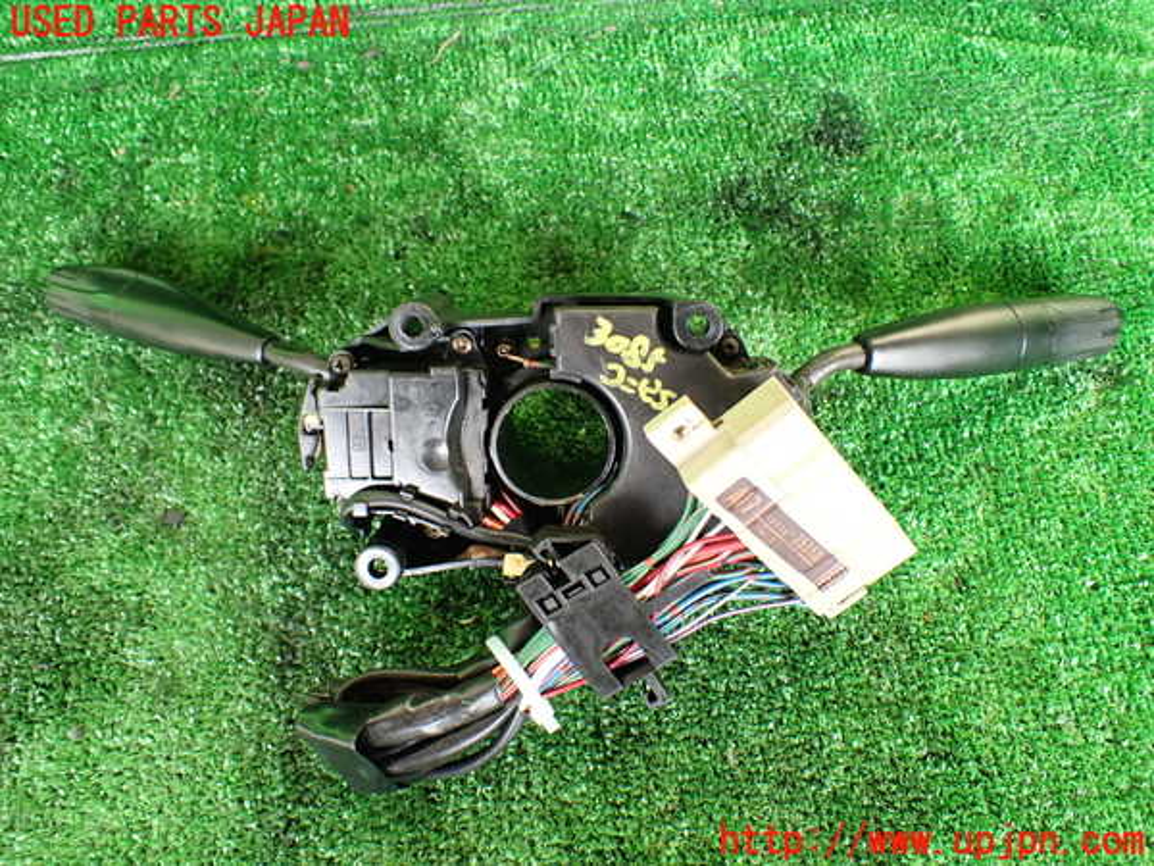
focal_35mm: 30
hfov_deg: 60.0
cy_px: 433
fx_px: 1000
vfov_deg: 46.8
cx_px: 577
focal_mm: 5.4
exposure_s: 1/125
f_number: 2.3
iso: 250
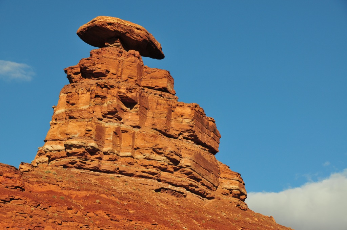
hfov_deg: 16.7
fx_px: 1184
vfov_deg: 11.1
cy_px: 115
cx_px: 174
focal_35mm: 123
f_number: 10
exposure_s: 1/400
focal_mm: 82
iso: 200
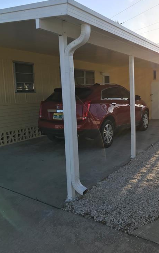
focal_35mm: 31
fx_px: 215
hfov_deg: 40.6
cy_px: 122
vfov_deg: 61.2
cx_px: 80
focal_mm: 3.99
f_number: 1.8
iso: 20
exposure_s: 1/825
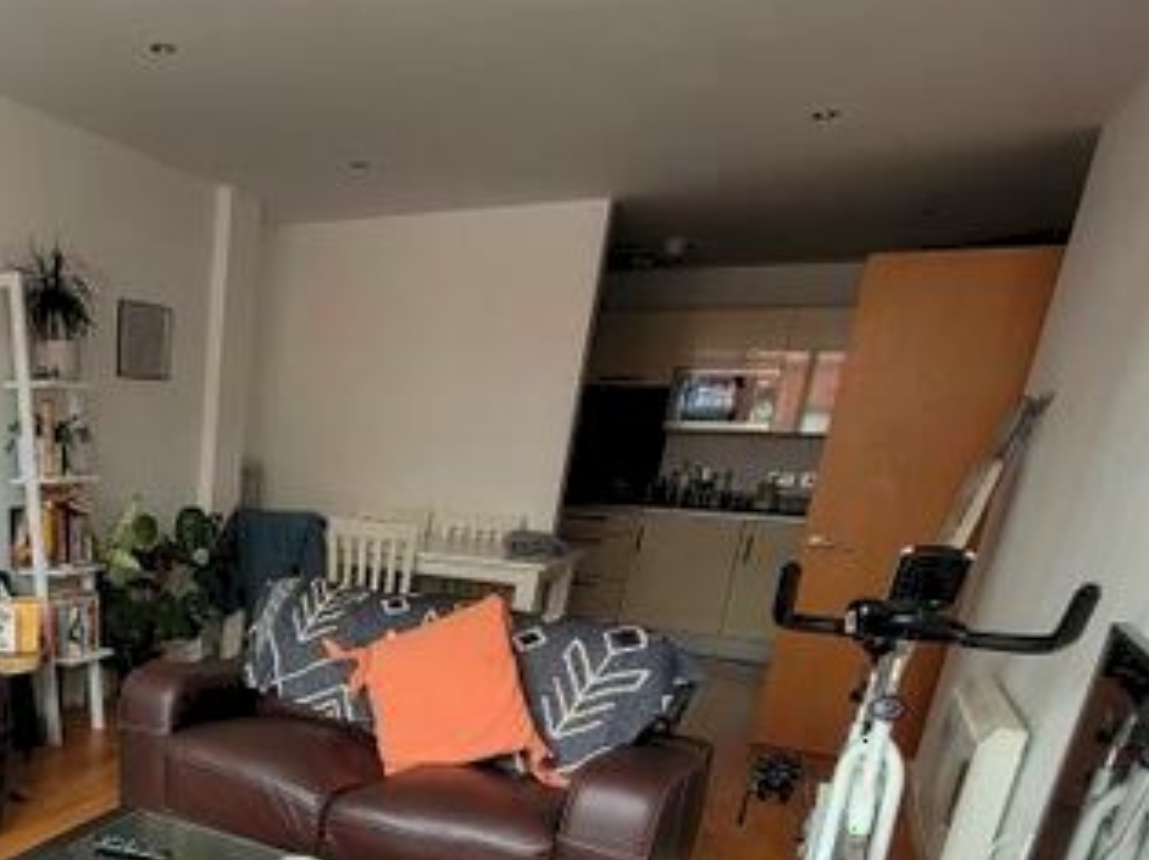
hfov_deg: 55.1
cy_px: 741
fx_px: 962
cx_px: 154
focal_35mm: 29
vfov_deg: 44.7
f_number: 2.2
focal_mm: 1.74
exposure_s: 1/50
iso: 100
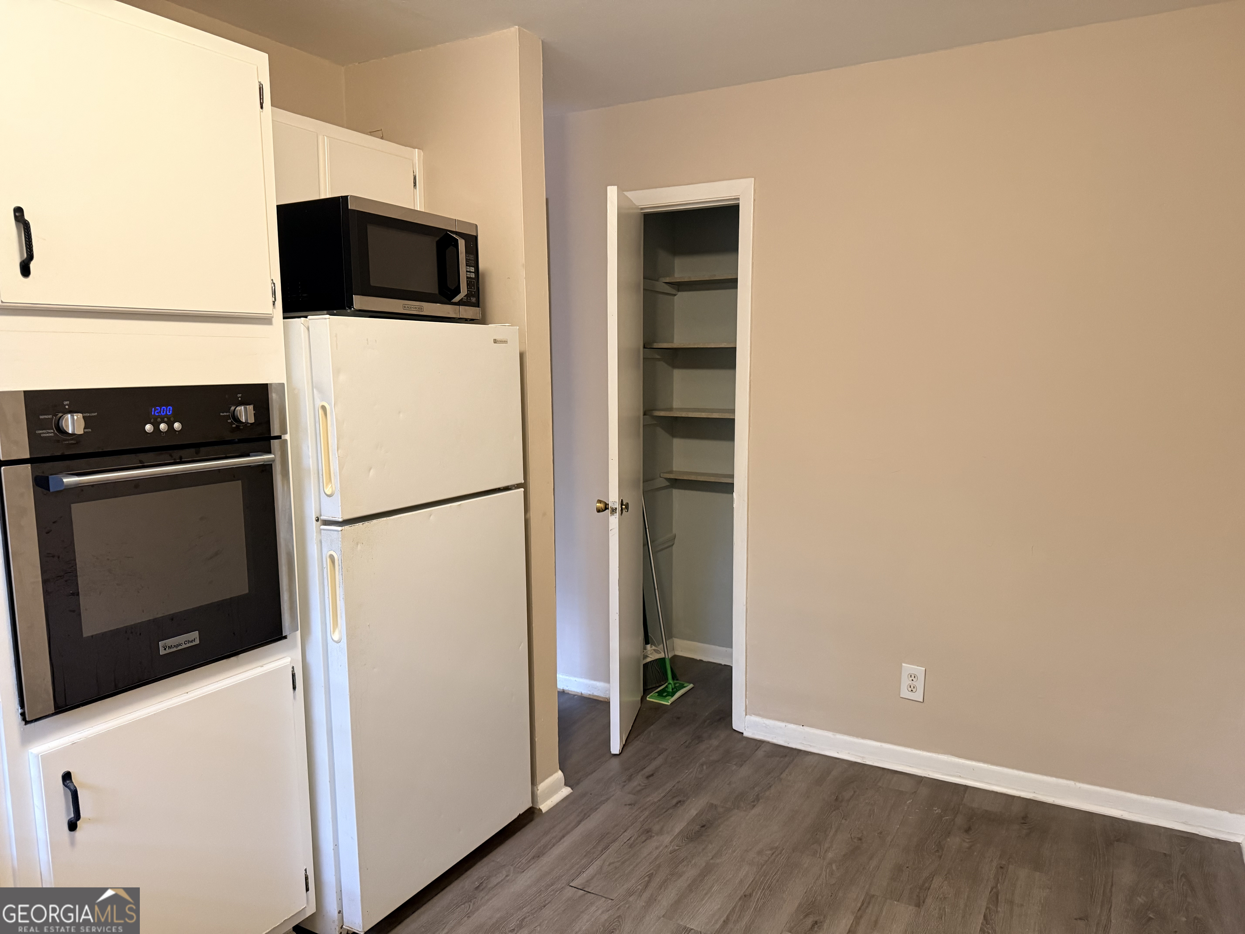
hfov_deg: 71.6
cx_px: 622
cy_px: 467
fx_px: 863
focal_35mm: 24
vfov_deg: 56.8
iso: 400
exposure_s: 1/60
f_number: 1.78
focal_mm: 6.76
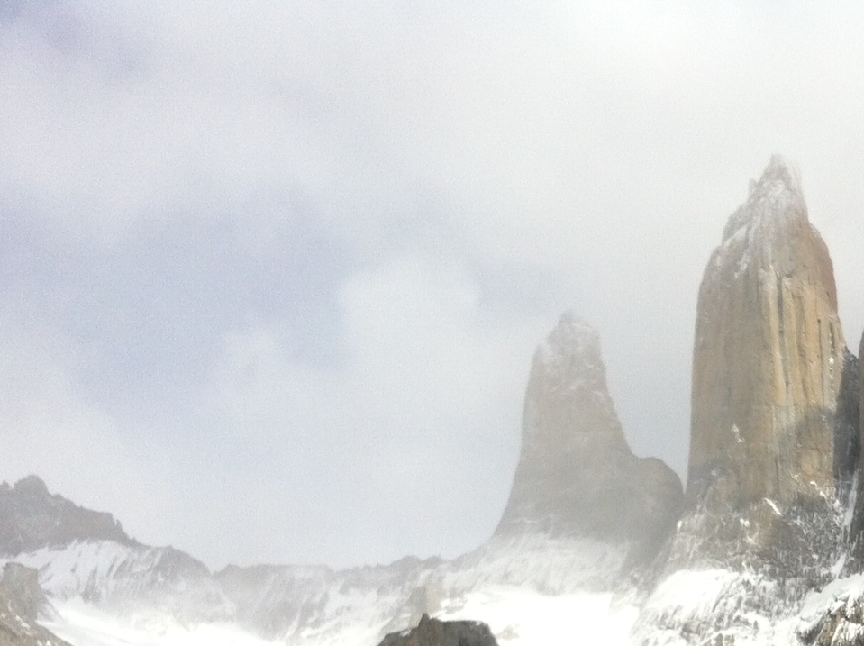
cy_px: 679
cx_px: 770
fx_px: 1870
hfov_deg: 25.3
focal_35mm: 75
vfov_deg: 18.9
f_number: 2.8
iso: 80
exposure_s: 1/2320
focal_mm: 3.85
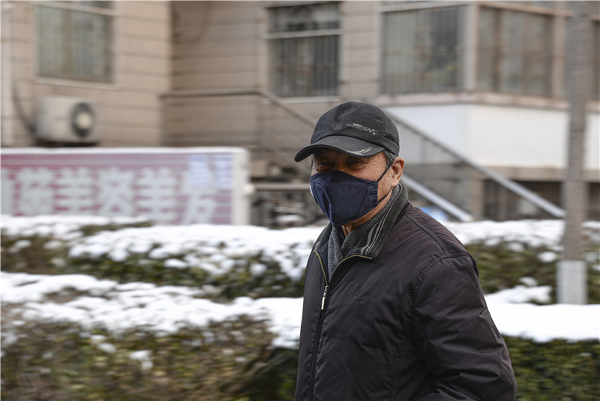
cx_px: 300
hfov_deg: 18.3
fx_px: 1867
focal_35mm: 112
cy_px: 200
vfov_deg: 12.2
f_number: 7.1
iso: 100
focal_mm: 112
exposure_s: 1/30
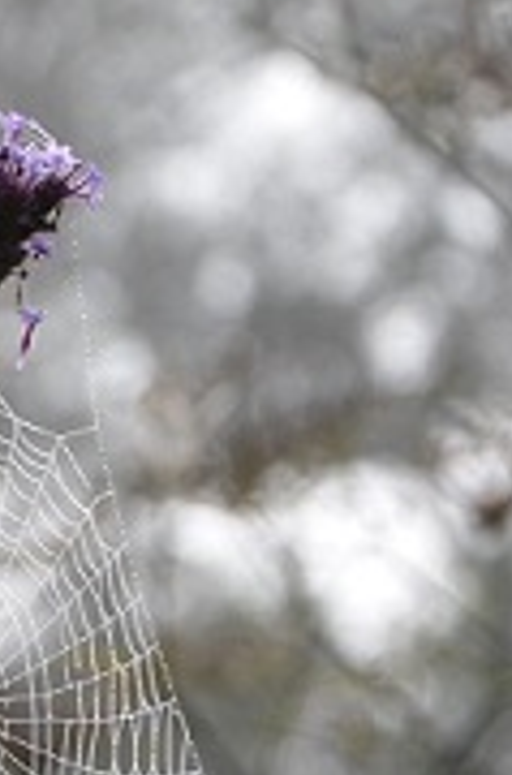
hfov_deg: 4.1
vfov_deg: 6.3
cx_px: -529
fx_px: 7016
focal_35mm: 327
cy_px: 962
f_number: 5
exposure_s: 1/800
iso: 200
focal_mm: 52
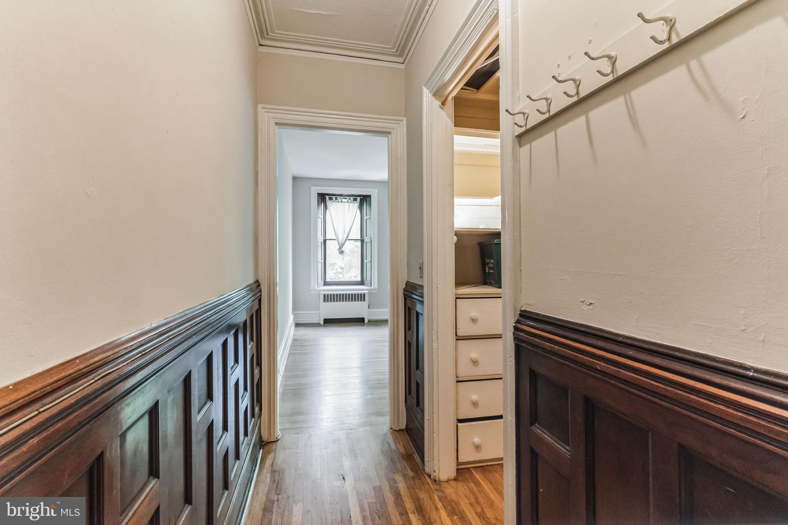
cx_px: 394
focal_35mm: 17
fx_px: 372
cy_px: 262
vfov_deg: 70.4
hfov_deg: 93.3
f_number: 6.3
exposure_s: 1/40
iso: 2000
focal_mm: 17
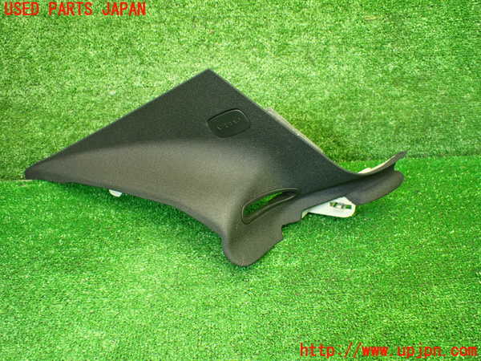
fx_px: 417
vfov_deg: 46.8
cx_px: 240
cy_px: 180
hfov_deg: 60.0
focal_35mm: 30
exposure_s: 1/80
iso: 800
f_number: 2.3
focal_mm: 5.4
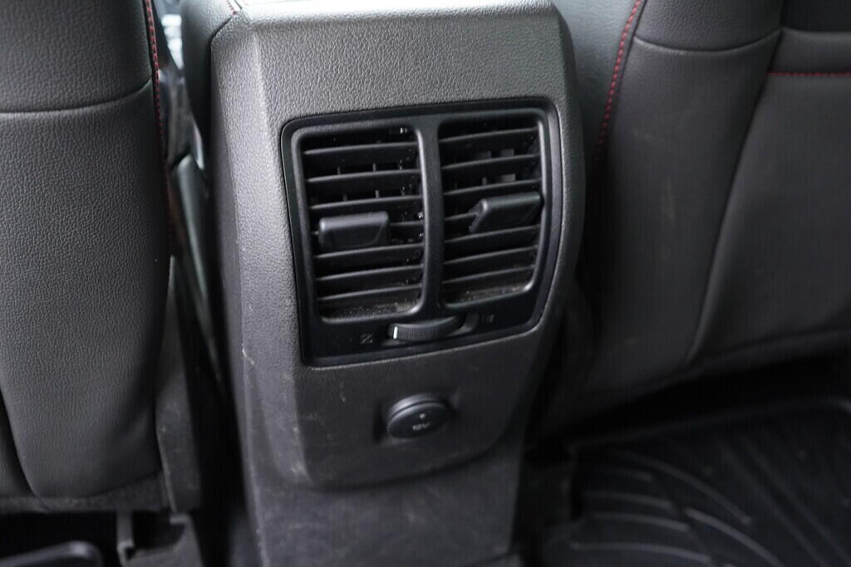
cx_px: 426
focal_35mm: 36
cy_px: 284
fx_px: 851
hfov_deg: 53.1
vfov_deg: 36.9
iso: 1600
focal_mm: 24
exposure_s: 1/40
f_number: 2.8
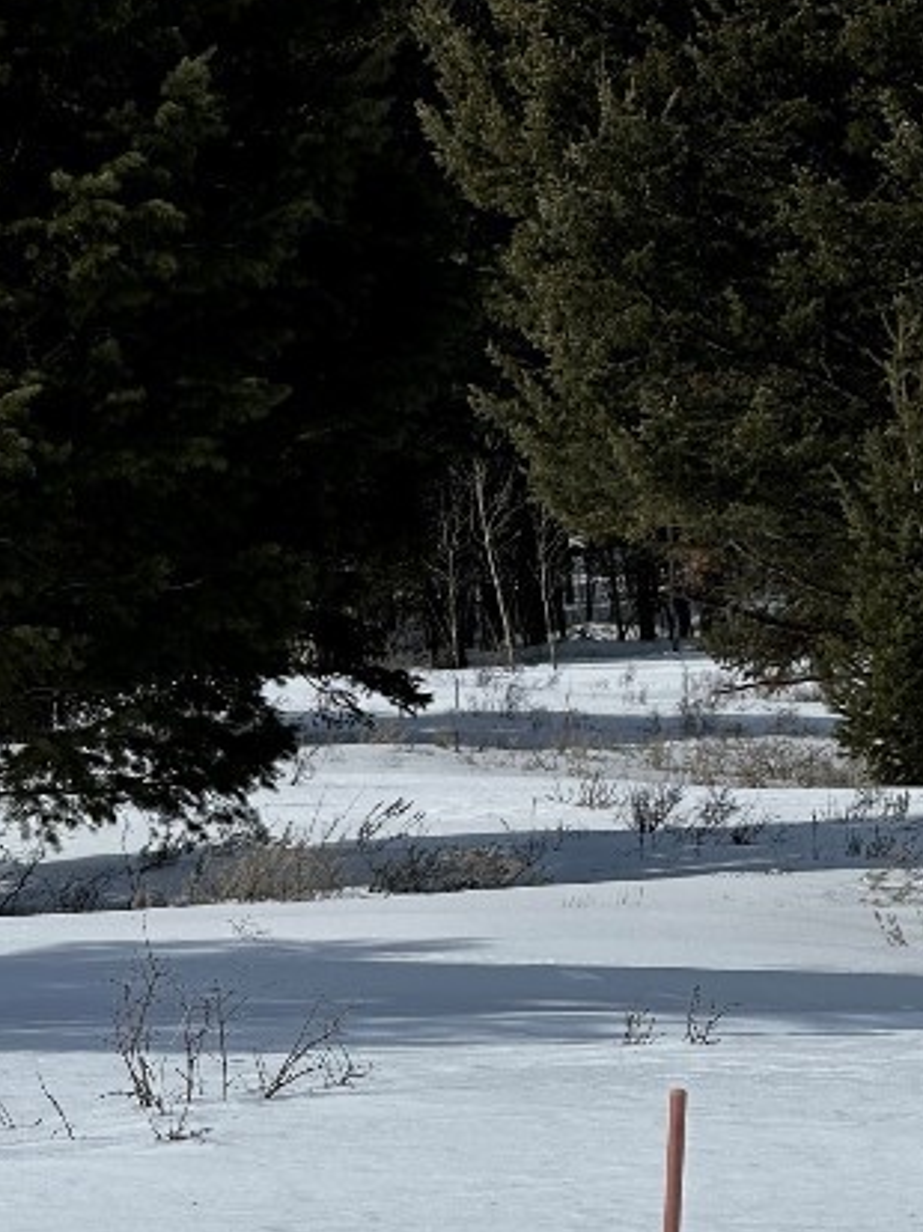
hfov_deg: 10.3
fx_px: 5089
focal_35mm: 143
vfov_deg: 13.7
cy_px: 1050
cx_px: 658
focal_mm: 9
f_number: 2.8
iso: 32
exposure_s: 1/1980
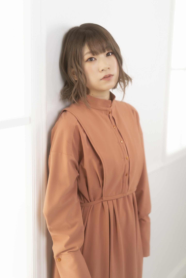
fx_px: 387
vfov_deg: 39.6
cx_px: 93
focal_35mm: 50
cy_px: 139
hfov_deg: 27.0
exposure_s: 1/320
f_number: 1.4
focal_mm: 50
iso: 400
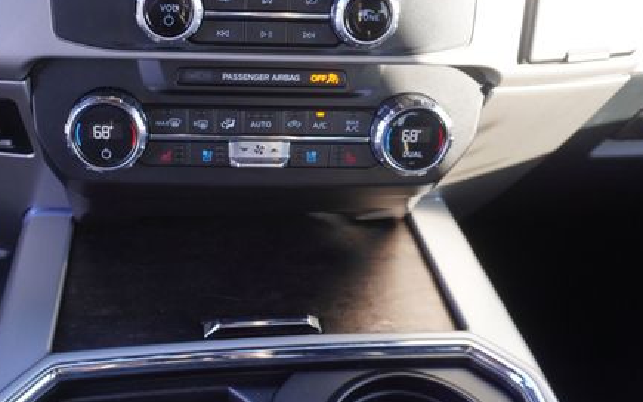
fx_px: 631
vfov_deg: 35.2
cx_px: 238
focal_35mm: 36
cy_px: 154
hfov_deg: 53.4
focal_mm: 16
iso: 320
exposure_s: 1/60
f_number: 4
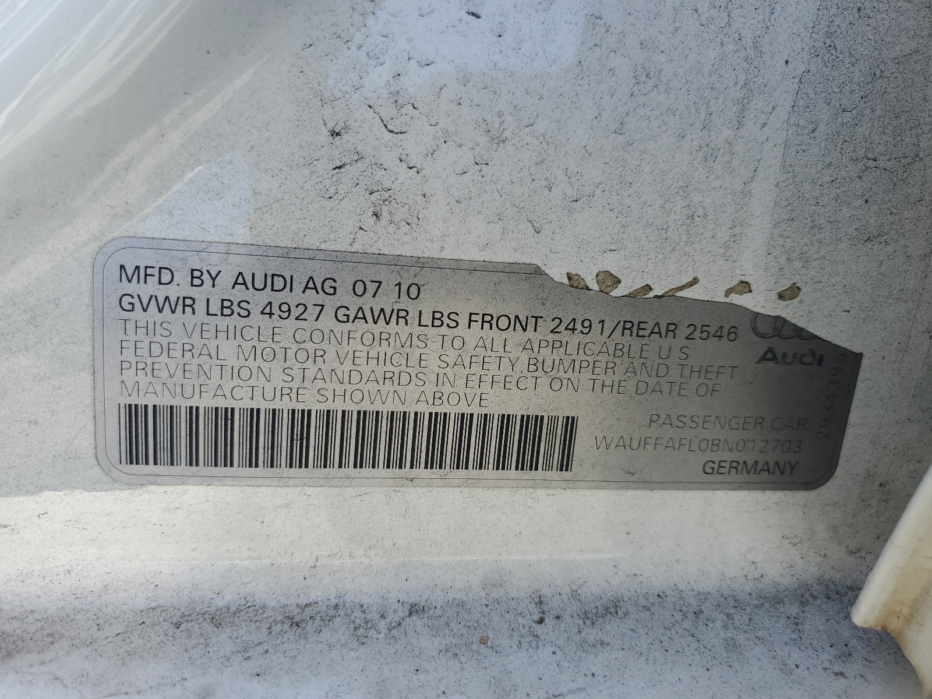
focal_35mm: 26
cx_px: 466
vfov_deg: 53.1
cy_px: 350
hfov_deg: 67.3
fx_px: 700
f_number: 1.5
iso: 50
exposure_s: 1/556
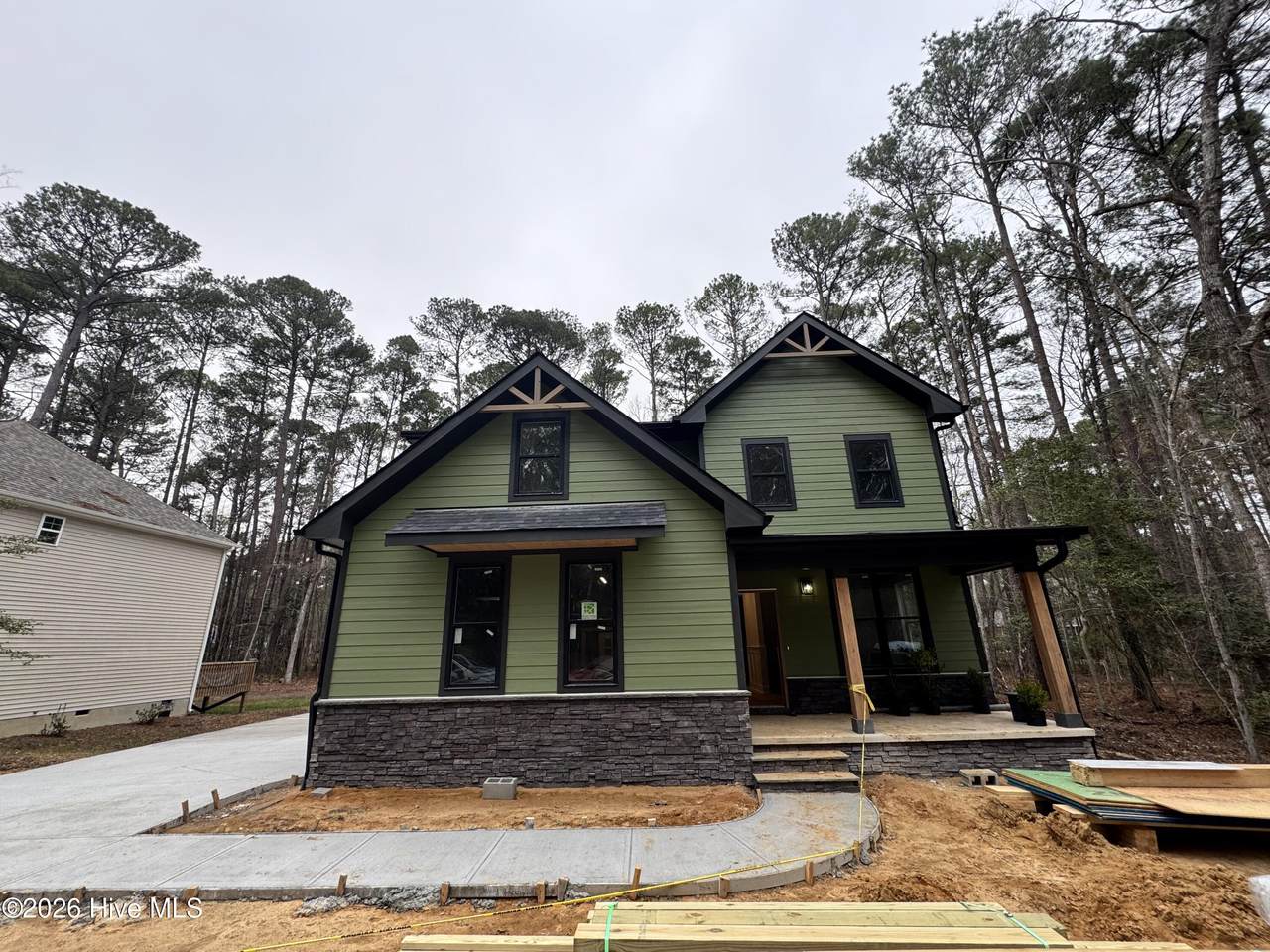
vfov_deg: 85.7
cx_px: 635
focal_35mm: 14
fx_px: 514
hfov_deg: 102.1
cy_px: 476
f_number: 2.2
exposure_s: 1/197
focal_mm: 2.22
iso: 40
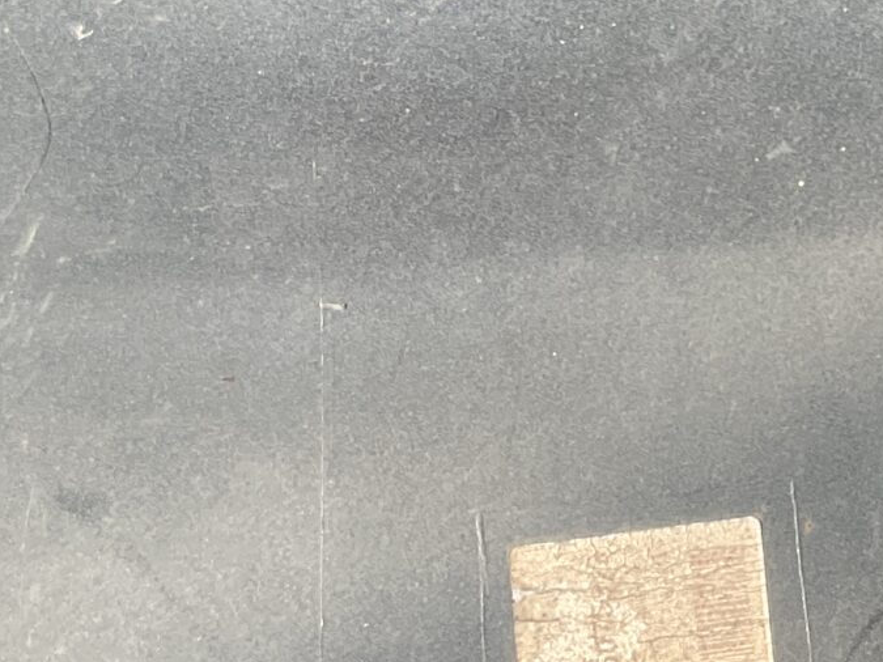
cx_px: 1192
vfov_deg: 13.4
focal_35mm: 110
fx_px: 2805
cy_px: 120
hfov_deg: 16.7
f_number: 1.8
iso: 16
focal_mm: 3
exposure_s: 1/383
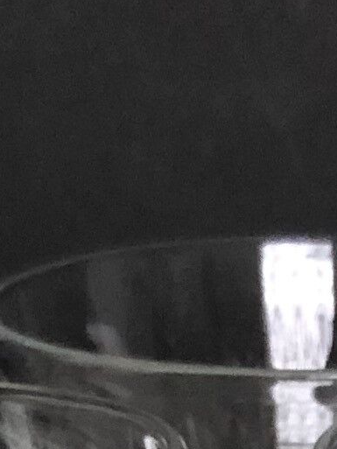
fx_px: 2855
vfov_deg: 8.2
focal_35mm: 220
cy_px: 1143
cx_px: 328
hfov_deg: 6.7
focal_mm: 3.99
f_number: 1.8
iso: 100
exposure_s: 1/13
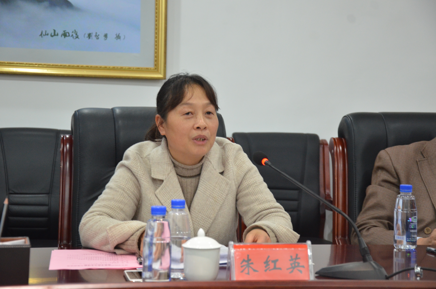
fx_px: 1051
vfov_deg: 15.6
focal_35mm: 87
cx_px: 218
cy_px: 144
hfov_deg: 23.4
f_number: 5
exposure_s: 1/40
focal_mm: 58
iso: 1600
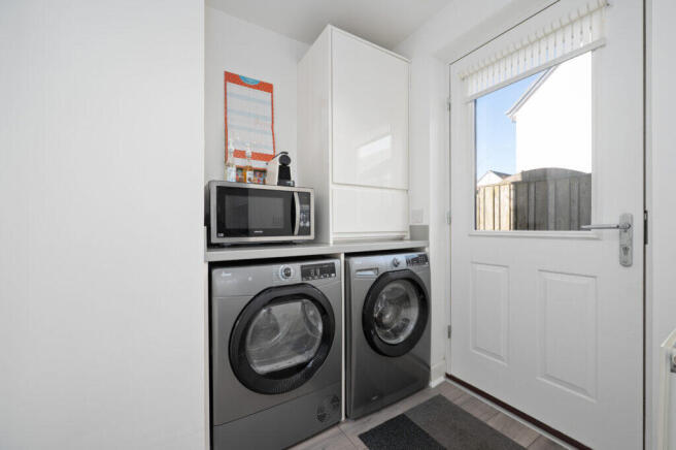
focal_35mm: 14
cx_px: 338
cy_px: 225
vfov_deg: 81.1
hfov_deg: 104.3
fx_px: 263
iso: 200
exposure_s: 1/160
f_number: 7.1
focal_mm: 14
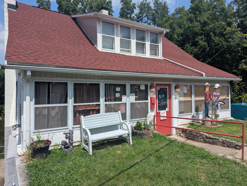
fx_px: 171
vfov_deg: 56.9
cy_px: 93
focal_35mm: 24
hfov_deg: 71.5
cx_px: 124
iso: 45
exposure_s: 1/3534
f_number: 1.85
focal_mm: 6.81
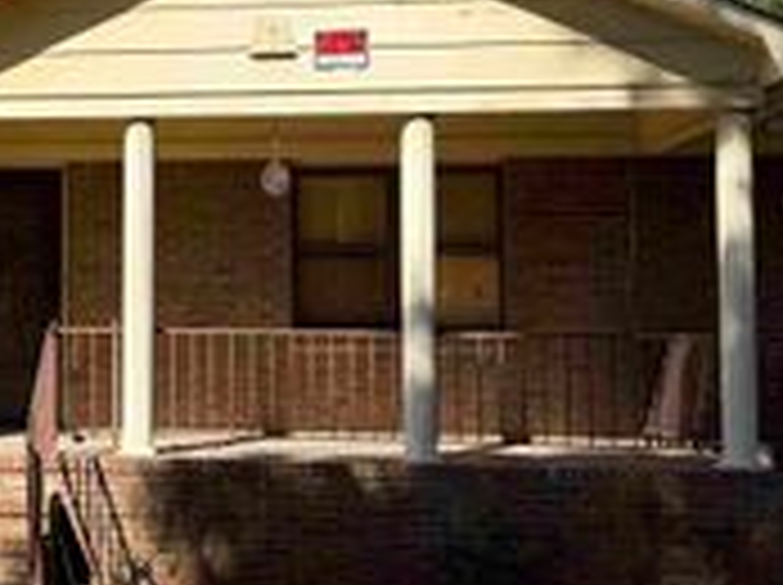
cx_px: -14
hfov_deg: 26.6
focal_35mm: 69
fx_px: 1559
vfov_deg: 21.2
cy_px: 241
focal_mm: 6.76
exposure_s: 1/3021
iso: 80
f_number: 1.78
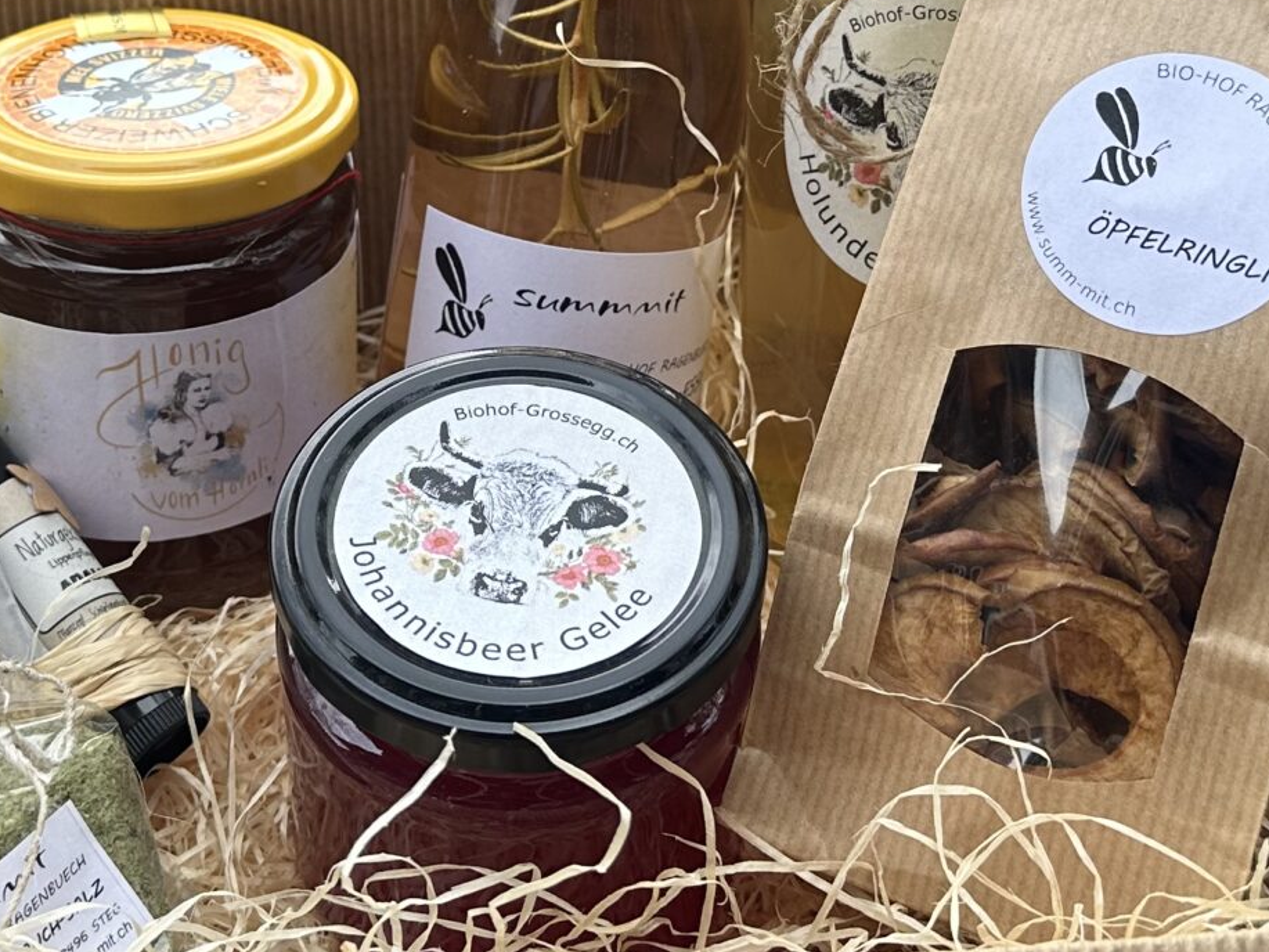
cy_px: 112
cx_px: 570
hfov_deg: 28.9
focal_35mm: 67
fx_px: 2456
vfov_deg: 21.5
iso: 80
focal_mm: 6.86
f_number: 1.78
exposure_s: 1/414
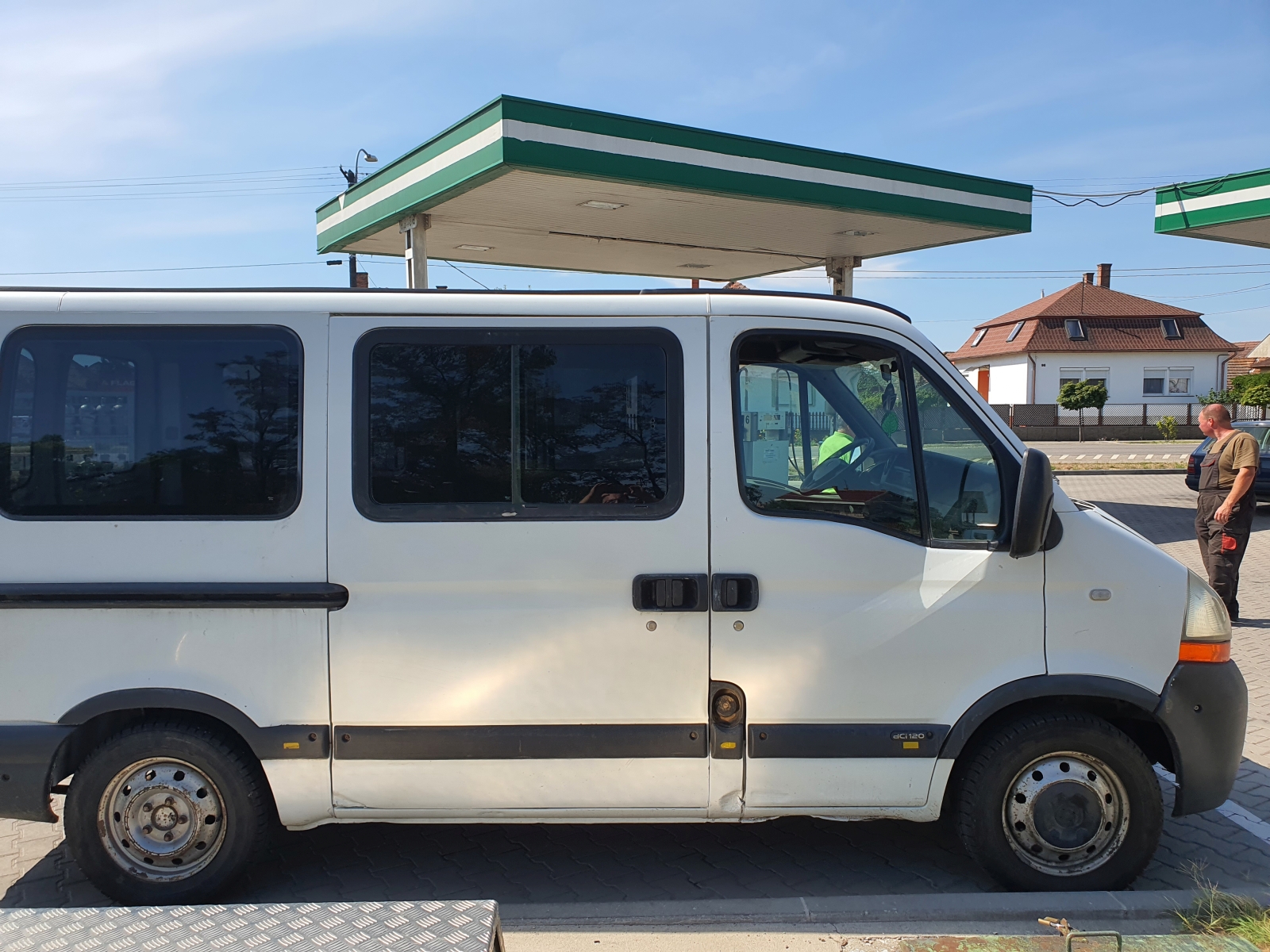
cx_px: 635
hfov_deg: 67.3
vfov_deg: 53.1
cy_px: 476
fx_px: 954
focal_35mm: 26
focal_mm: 4.3
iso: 50
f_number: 2.4
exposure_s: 1/1600
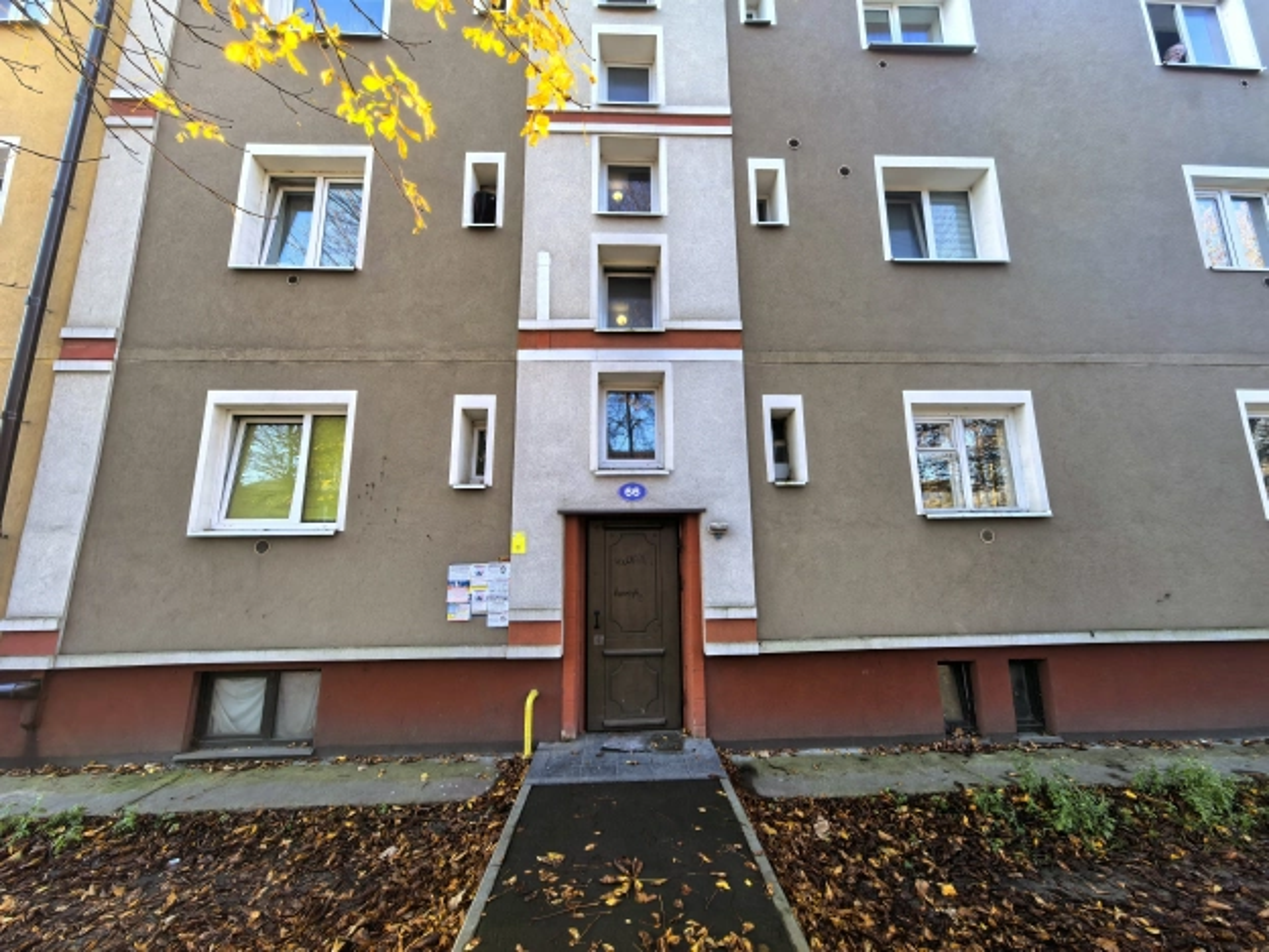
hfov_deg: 106.2
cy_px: 476
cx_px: 634
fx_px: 477
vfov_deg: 89.9
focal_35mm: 13
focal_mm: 1.76
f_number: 2.2
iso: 100
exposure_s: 1/100
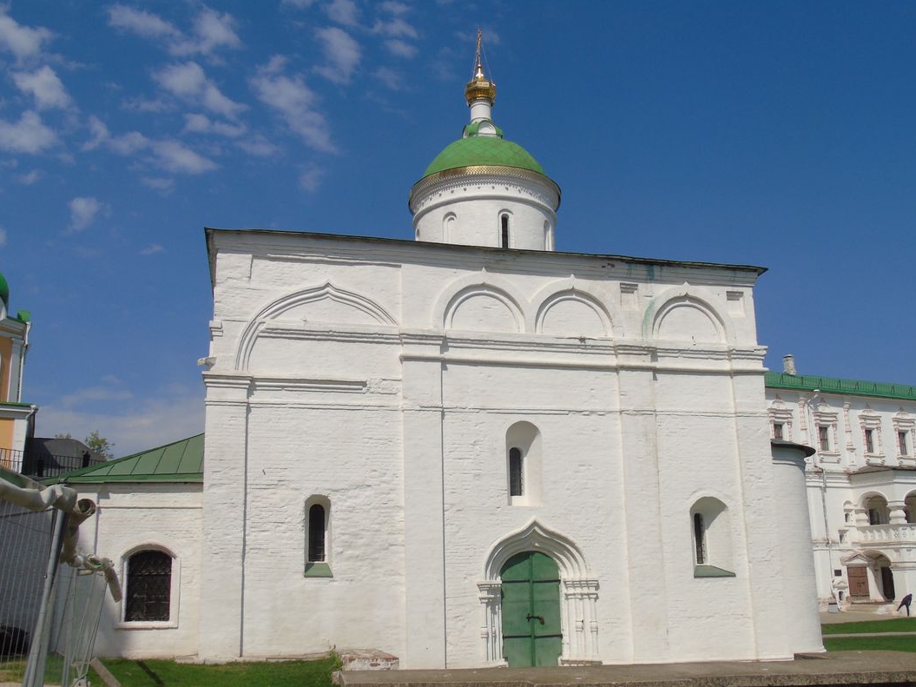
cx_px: 482
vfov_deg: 42.9
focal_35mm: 33
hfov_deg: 55.3
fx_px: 873
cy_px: 382
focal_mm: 5.2
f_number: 5.4
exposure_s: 1/1000
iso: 80
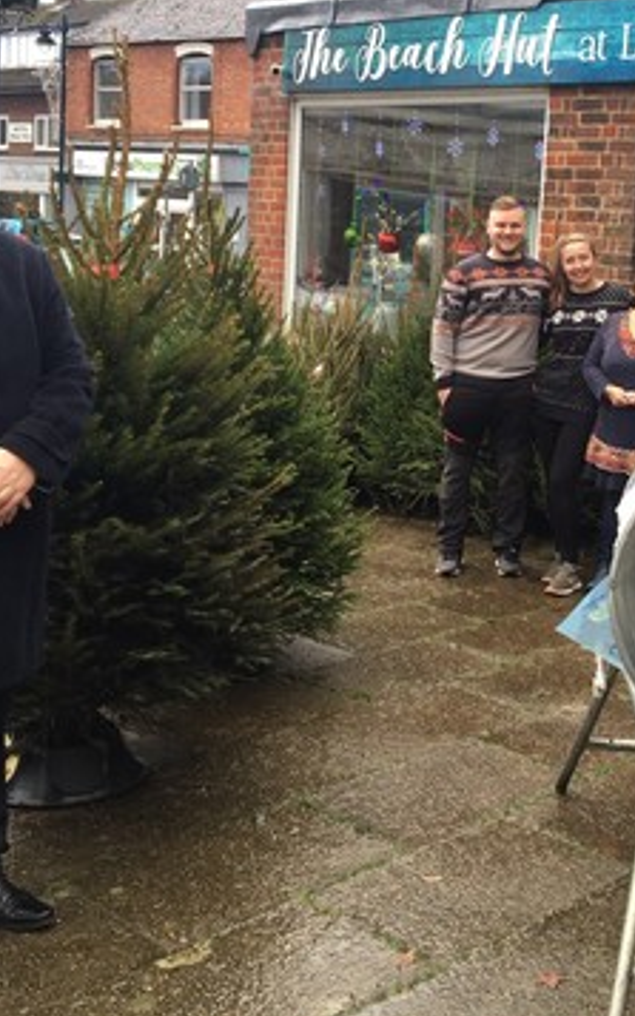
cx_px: 564
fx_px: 1357
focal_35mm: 49
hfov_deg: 25.6
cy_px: 431
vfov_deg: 41.0
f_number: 2.2
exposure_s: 1/100
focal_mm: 4.15
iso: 32
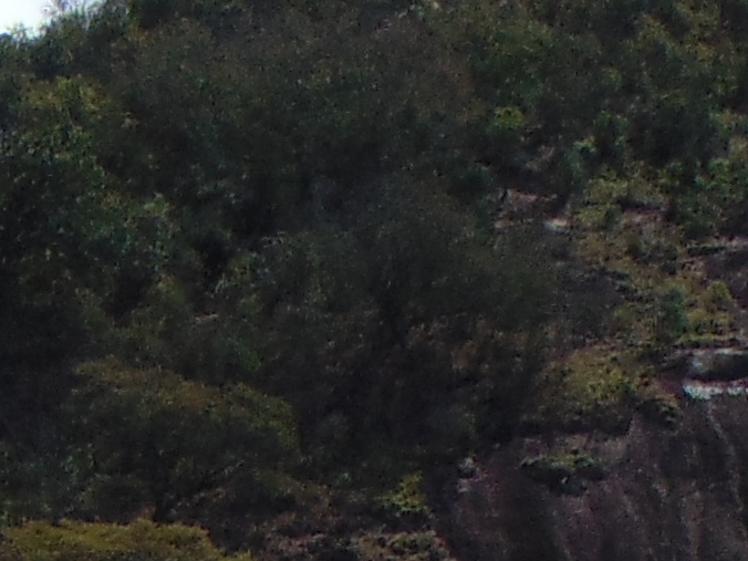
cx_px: -184
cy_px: 1841
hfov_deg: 6.2
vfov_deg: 4.4
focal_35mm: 320
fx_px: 6915
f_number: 8.7
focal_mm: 7.6
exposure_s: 1/250
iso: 80
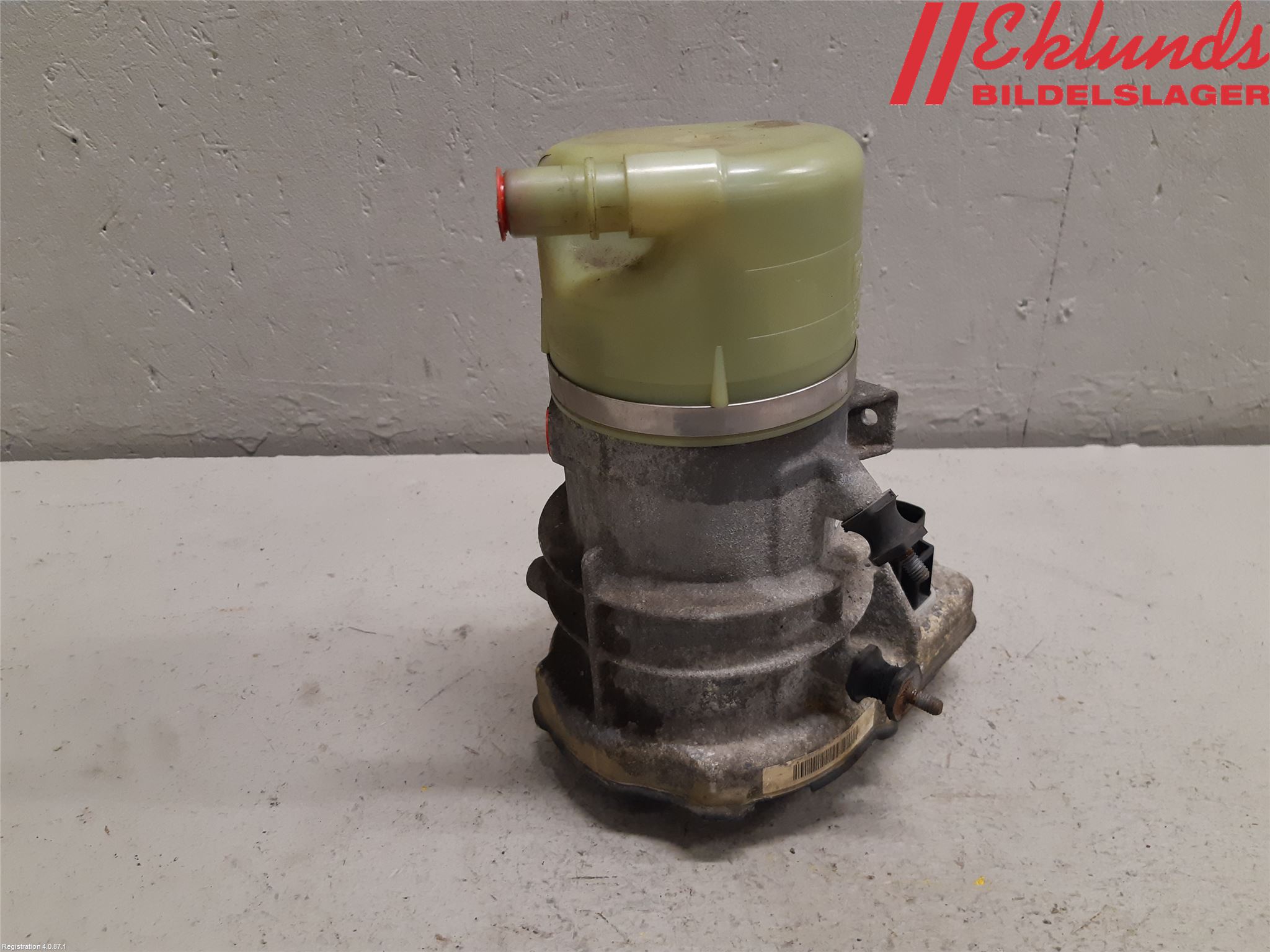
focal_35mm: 26
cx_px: 635
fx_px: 954
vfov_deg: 53.1
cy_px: 476
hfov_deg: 67.3
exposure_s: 1/50
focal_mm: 3.93
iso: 160
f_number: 1.7
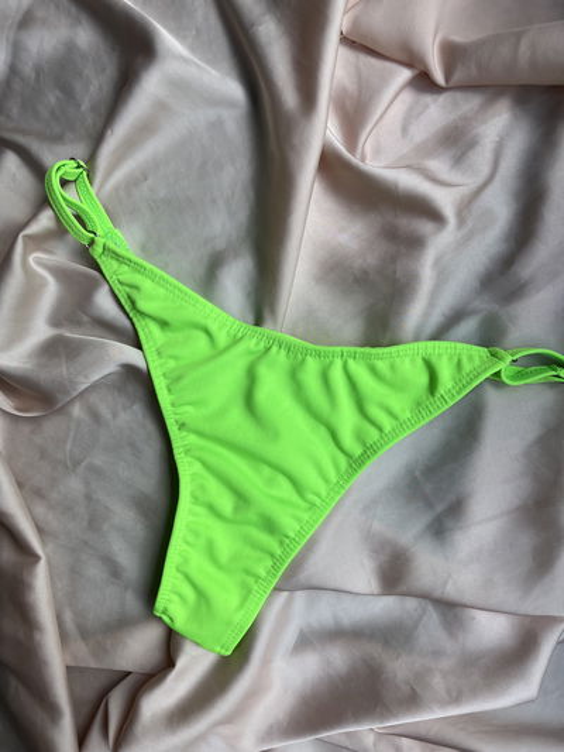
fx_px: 565
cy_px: 376
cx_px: 282
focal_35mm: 26
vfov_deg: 67.3
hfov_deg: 53.1
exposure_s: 1/577
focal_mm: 5.1
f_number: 1.6
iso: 50
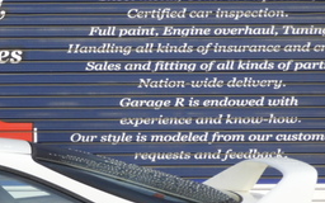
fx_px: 1763
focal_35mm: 199
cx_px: -143
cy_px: 188
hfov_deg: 10.2
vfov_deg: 6.6
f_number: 4.2
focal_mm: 10.7
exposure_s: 1/200
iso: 100
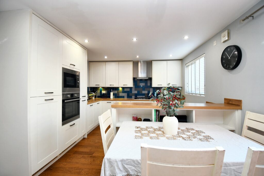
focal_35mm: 15
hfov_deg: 100.4
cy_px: 88
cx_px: 132
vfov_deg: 77.3
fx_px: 110
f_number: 4.5
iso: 560
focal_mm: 10
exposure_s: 1/40
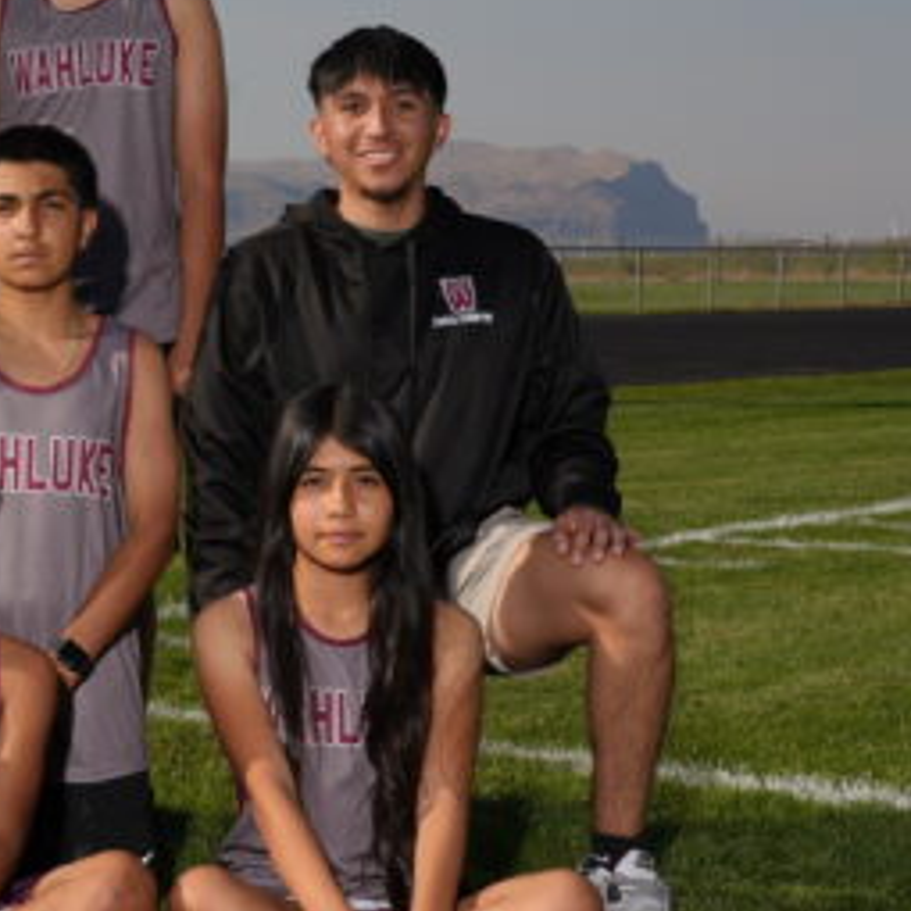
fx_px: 2739
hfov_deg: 18.0
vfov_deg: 18.9
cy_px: 457
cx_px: -171
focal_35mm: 92
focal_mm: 36
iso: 100
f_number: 11
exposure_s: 1/250
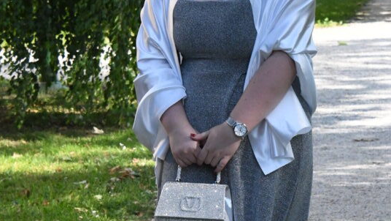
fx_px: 2863
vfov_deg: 4.4
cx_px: 208
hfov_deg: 7.8
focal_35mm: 276
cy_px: 140
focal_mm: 92
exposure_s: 1/1600
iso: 4000
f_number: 10
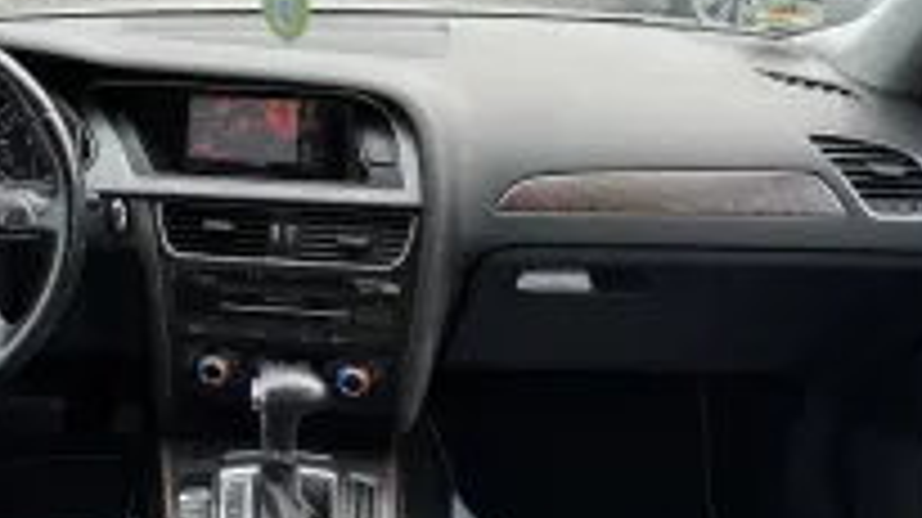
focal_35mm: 46
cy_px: 212
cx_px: 211
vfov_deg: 25.9
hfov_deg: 43.0
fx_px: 1124
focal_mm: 6.76
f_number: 1.78
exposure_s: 1/660
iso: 80
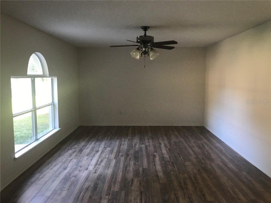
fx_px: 219
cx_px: 136
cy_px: 102
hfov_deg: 63.4
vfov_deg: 49.7
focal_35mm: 28
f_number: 1.8
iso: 40
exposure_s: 1/17
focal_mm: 3.99
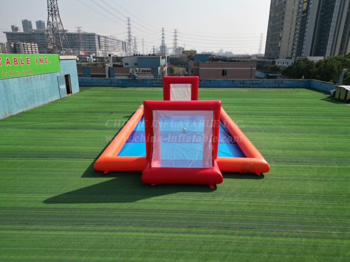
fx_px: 243
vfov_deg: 56.8
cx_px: 175
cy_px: 131
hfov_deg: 71.6
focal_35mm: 24
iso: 150
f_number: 1.7
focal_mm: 6.72
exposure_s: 1/4000
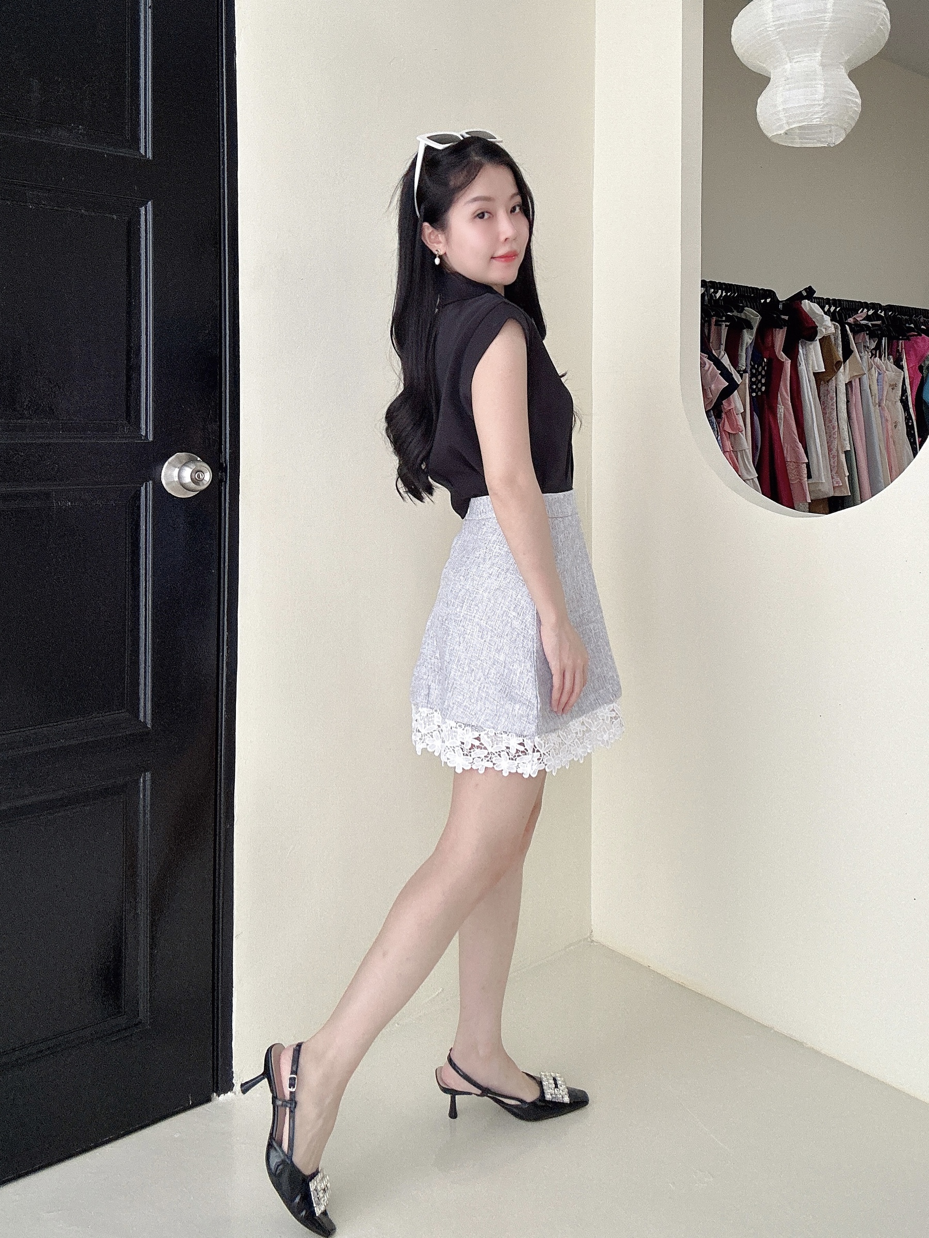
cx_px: 464
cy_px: 619
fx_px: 823
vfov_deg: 73.9
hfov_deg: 58.9
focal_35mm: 23
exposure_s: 1/80
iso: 80
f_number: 1.9
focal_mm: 2.69
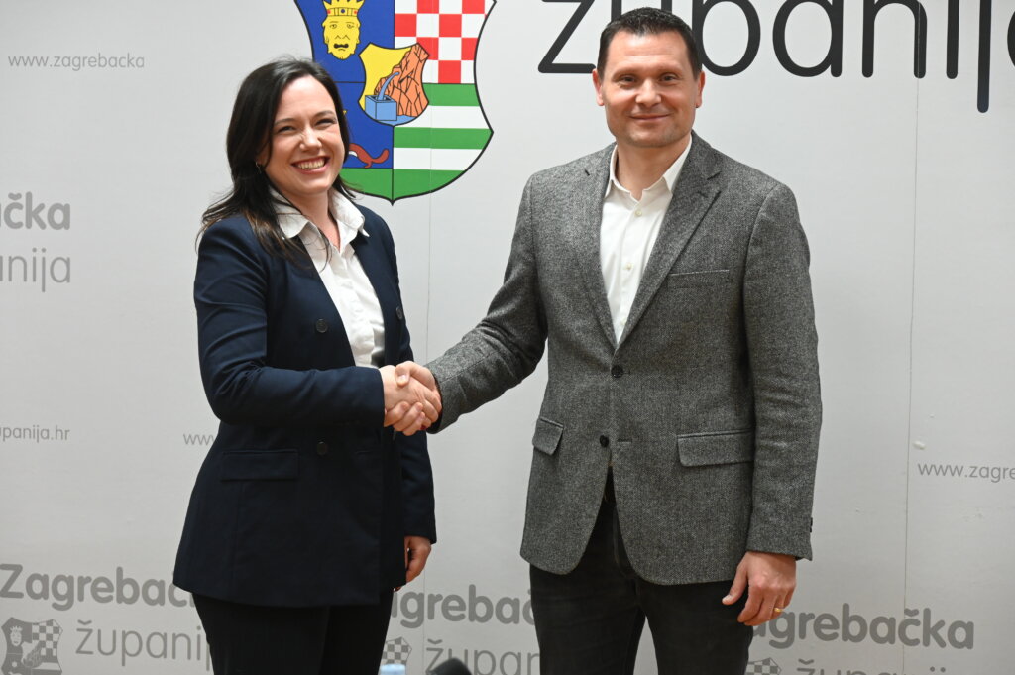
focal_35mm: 96
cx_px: 508
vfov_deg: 14.2
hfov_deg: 21.3
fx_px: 2704
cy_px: 338
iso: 3200
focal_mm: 96
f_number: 6.3
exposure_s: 1/100
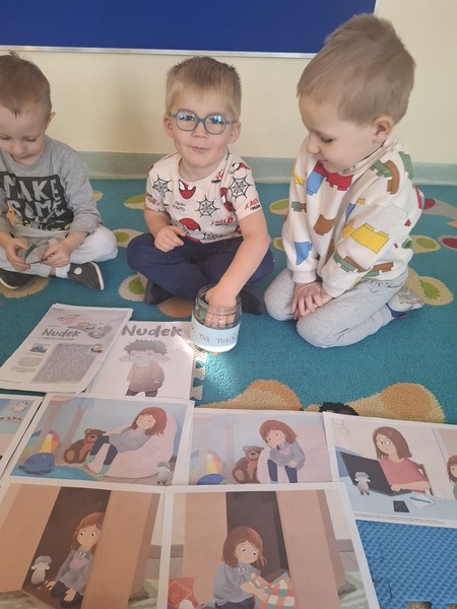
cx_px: 228
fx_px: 405
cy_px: 304
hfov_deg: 58.9
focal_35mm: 23
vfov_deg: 73.9
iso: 160
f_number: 1.8
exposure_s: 1/100
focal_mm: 5.54
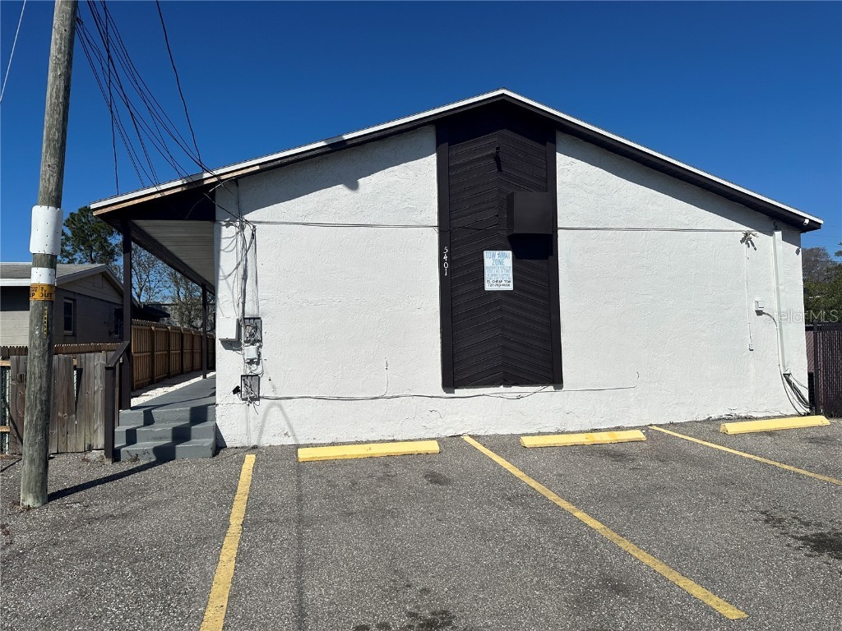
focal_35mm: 24
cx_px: 421
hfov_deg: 71.6
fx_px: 584
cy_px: 316
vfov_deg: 56.8
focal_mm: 6.86
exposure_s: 1/13699
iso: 80
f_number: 1.78
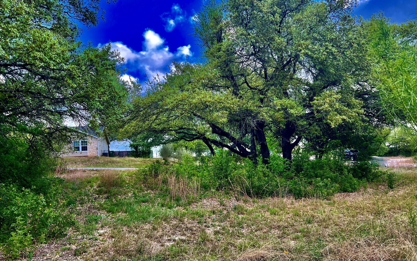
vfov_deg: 44.5
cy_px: 137
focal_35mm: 28
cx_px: 211
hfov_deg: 66.5
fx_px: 318
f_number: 1.5
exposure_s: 1/687
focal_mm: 5.7
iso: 50
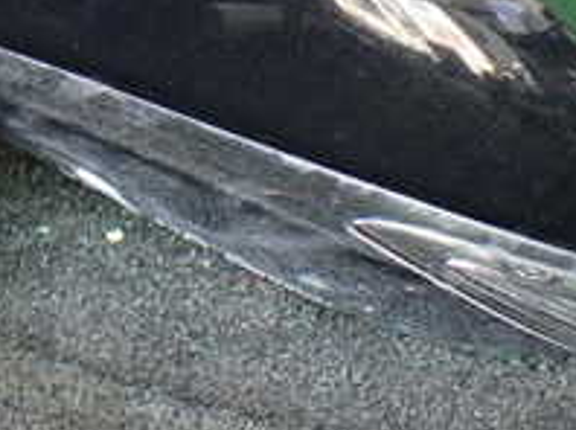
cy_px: -102
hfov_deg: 20.5
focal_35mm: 91
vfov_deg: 15.5
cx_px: -73
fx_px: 1512
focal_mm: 5.4
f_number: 2.3
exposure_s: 1/100
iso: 800
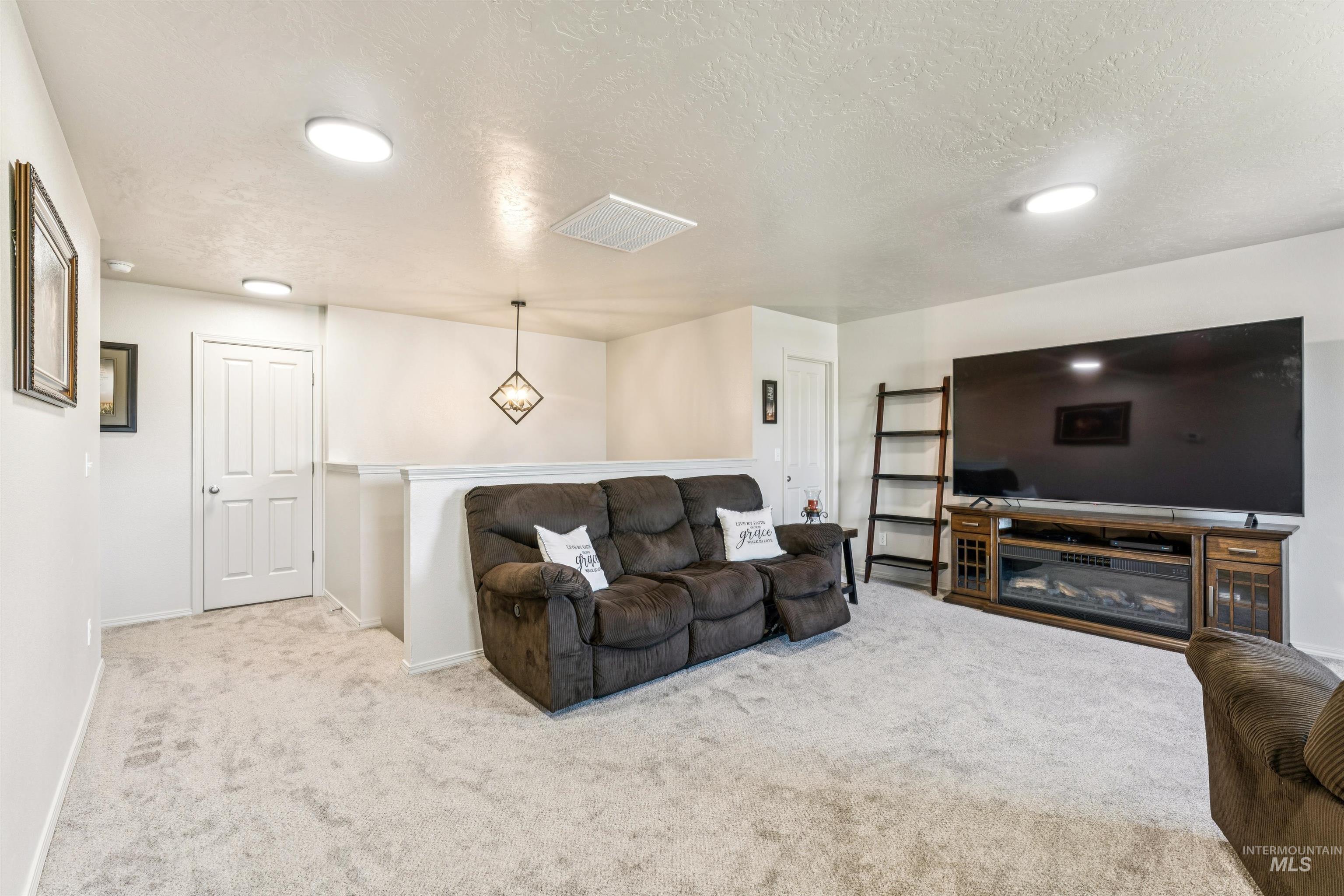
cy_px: 448
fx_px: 586
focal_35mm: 16
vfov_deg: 74.8
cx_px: 672
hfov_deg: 97.8
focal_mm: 15.7
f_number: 13
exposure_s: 1/4
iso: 400
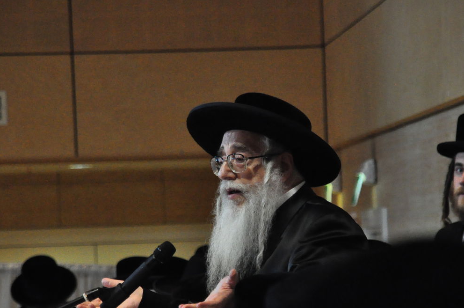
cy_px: 209
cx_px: 243
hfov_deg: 7.2
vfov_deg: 4.8
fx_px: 3676
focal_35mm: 286
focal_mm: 135
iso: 3200
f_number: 5.6
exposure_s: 1/125
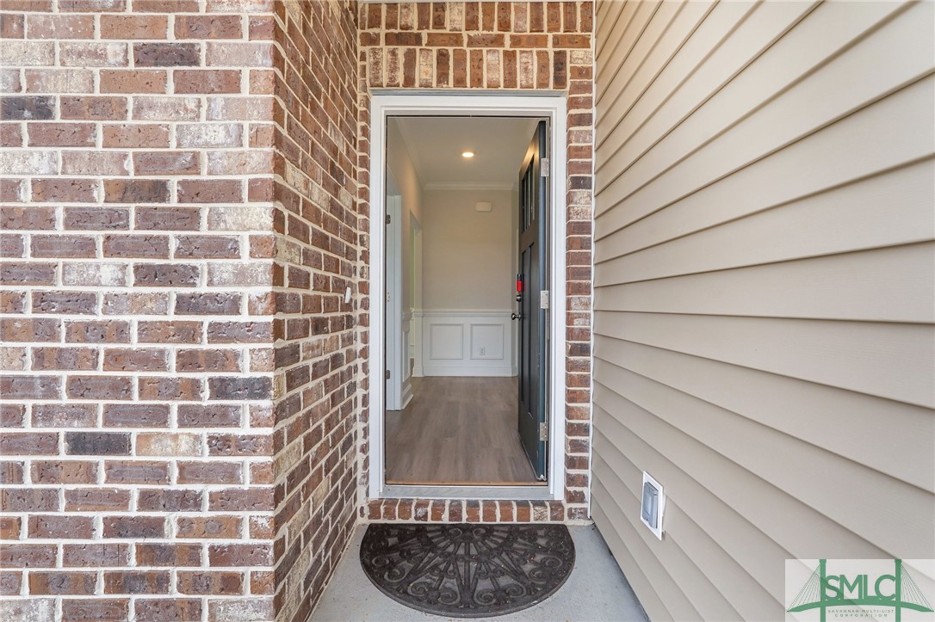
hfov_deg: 96.8
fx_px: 415
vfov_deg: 73.7
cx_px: 468
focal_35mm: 16
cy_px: 311
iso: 320
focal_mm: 16
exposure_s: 1/60
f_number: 9
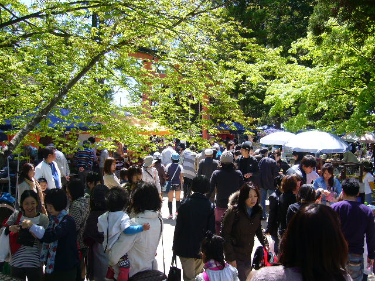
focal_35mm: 35
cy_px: 140
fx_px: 379
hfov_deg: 52.6
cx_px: 188
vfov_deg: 40.7
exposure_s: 1/320
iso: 80
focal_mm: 5.8
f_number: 2.8
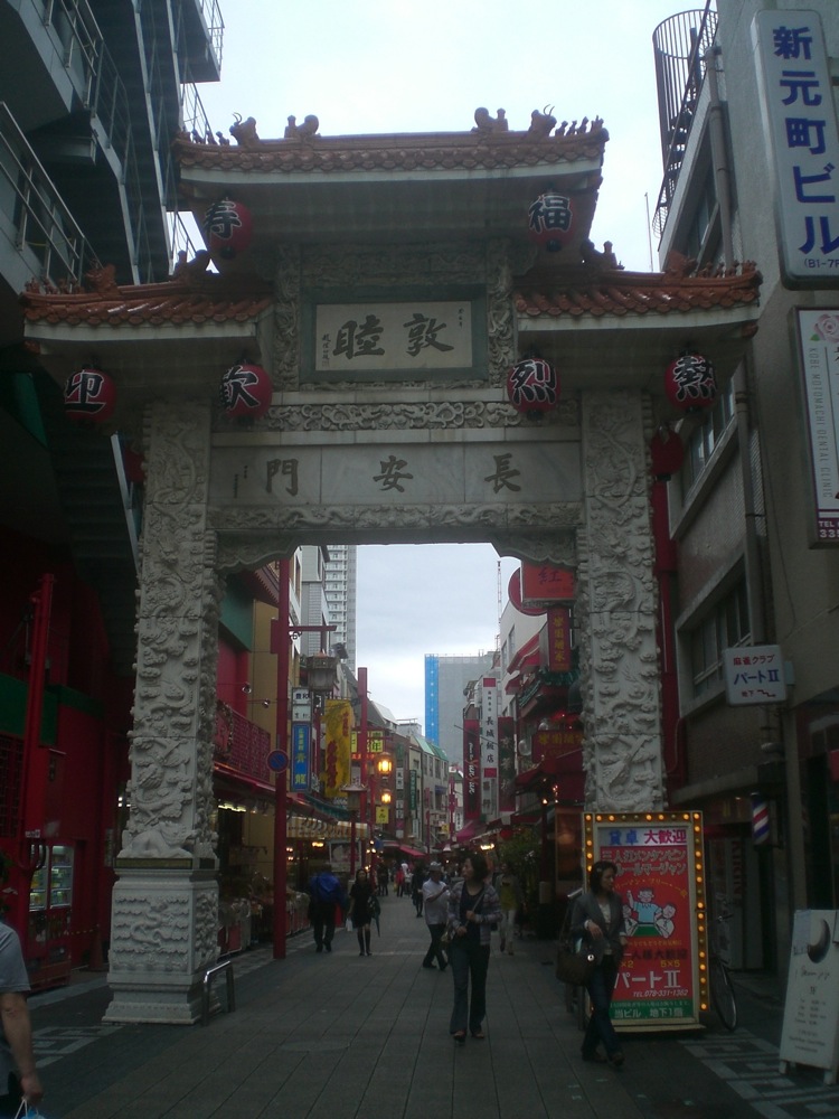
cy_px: 560
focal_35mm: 38
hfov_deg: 37.7
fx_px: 1228
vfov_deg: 49.0
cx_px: 420
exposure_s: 1/250
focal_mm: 6.3
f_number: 3.1
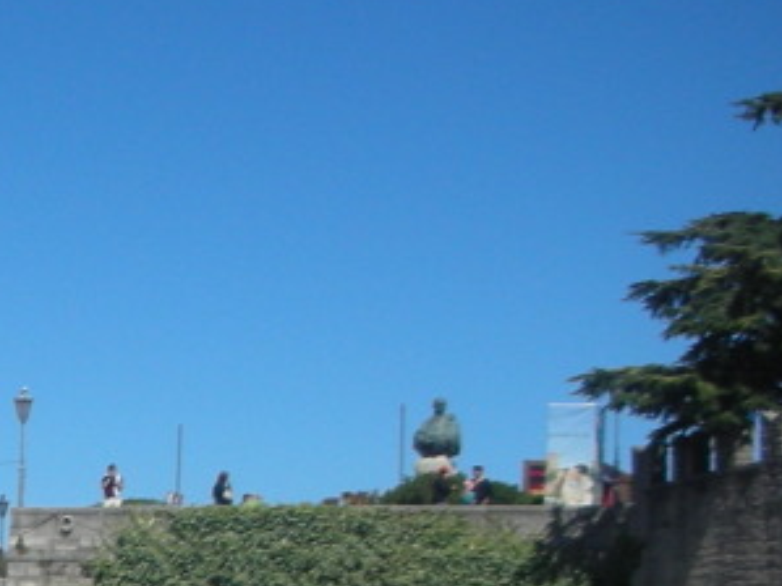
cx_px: -384
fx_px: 2710
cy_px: 717
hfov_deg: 15.2
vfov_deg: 12.1
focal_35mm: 120
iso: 50
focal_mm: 5.8
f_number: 8.5
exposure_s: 1/138
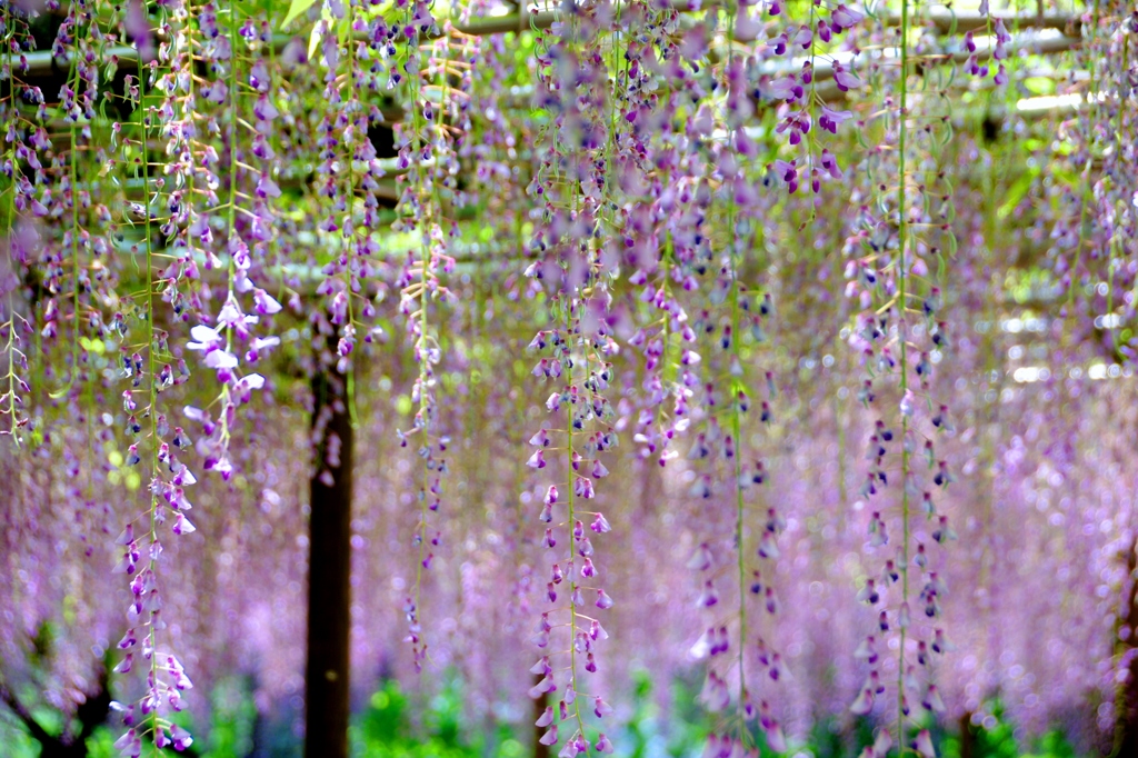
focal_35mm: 132
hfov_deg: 15.5
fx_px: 4171
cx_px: 569
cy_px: 379
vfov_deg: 10.4
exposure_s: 1/25
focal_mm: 88
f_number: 5.6
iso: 200
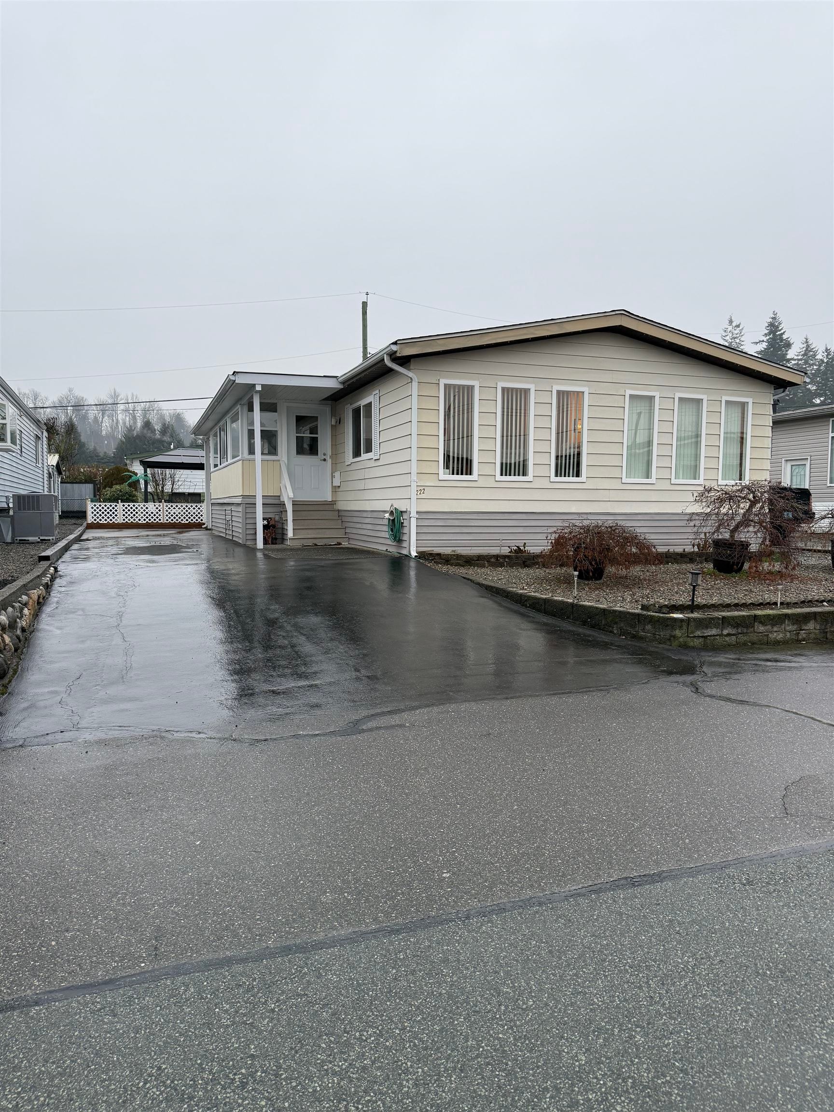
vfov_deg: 71.6
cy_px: 556
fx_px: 771
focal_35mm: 24
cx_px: 417
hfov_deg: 56.8
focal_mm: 6.76
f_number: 1.78
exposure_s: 1/121
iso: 125
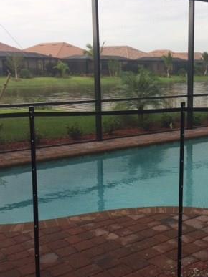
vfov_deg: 39.7
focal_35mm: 48
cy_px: 139
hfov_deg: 29.1
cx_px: 184
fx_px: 385
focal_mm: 4.15
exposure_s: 1/423
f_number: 2.2
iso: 32
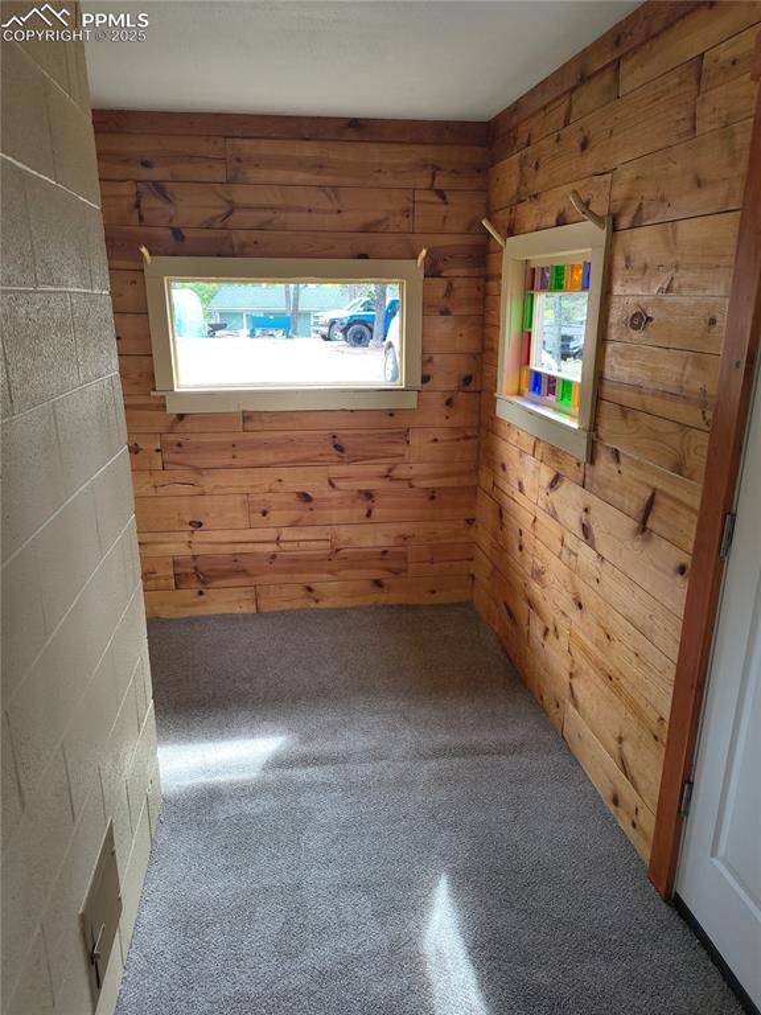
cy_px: 508
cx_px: 380
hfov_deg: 56.8
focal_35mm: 24
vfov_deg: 71.6
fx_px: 703
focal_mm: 5.56
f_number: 1.8
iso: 116
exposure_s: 1/120
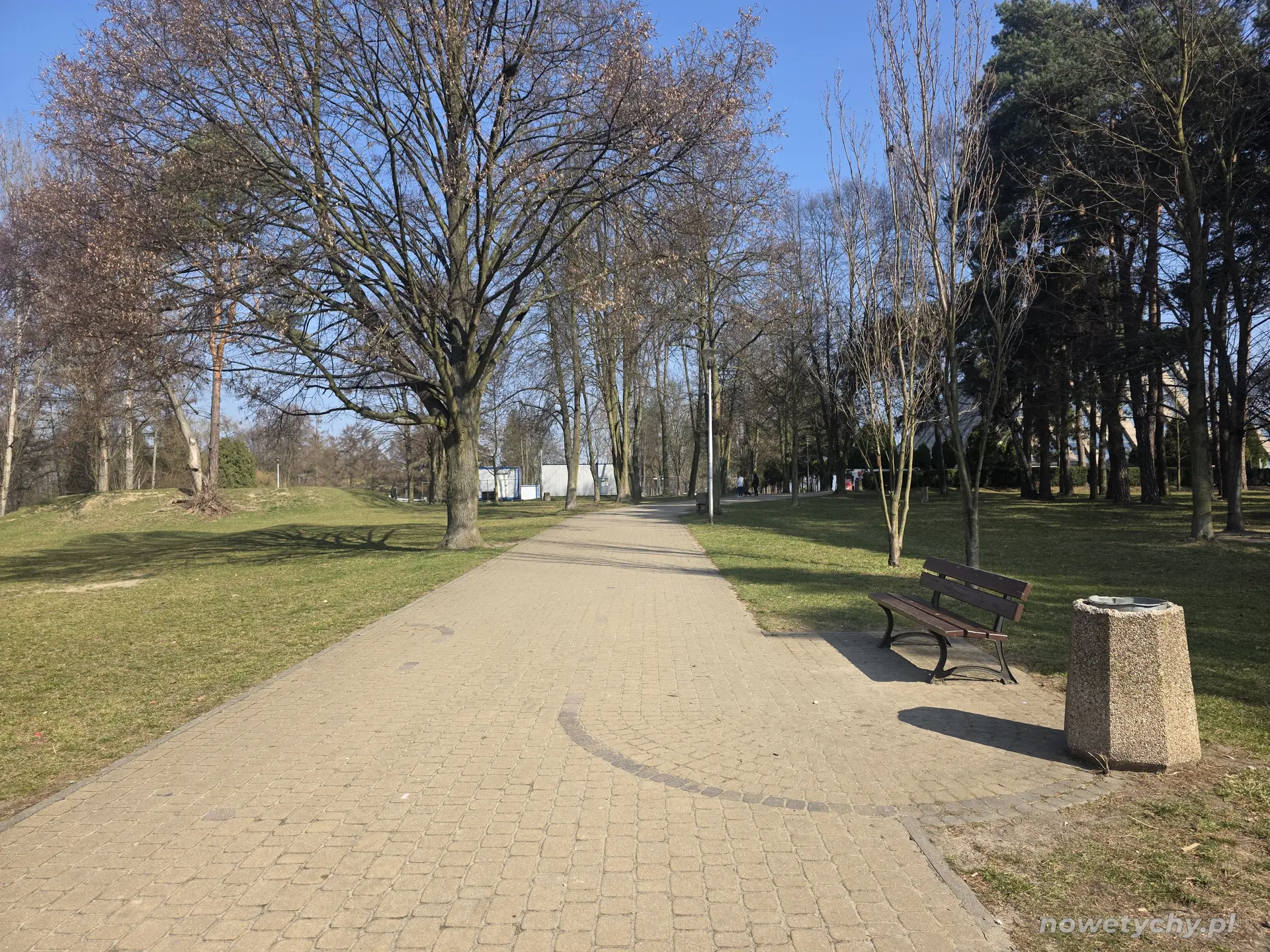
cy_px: 476
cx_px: 635
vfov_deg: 58.9
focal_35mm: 23
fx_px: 844
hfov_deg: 73.9
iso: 80
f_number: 1.7
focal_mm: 6.3
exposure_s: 1/3018
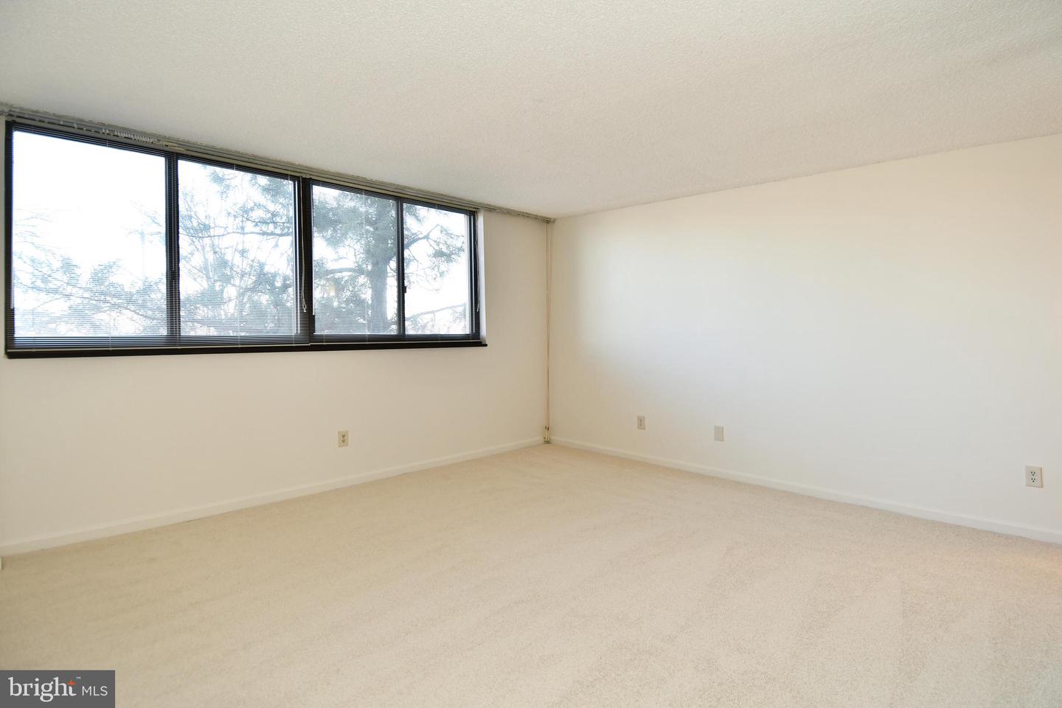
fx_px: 531
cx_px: 531
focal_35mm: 18
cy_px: 354
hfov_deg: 90.0
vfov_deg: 67.4
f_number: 4.5
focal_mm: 12
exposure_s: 1/80
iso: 200
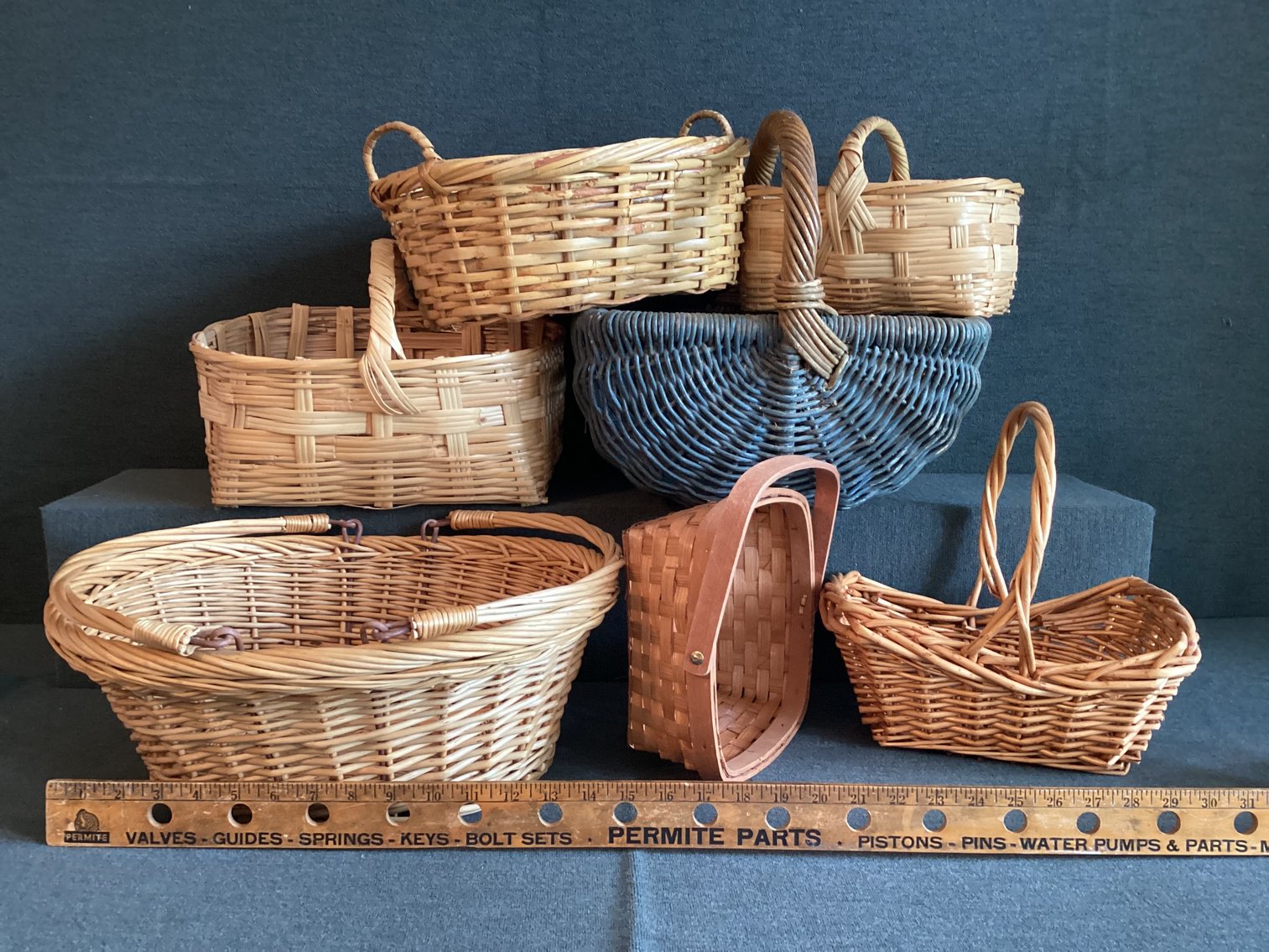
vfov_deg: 45.4
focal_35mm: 31
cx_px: 634
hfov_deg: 58.3
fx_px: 1137
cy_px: 476
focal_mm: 3.3
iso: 400
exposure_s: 1/50
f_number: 2.4
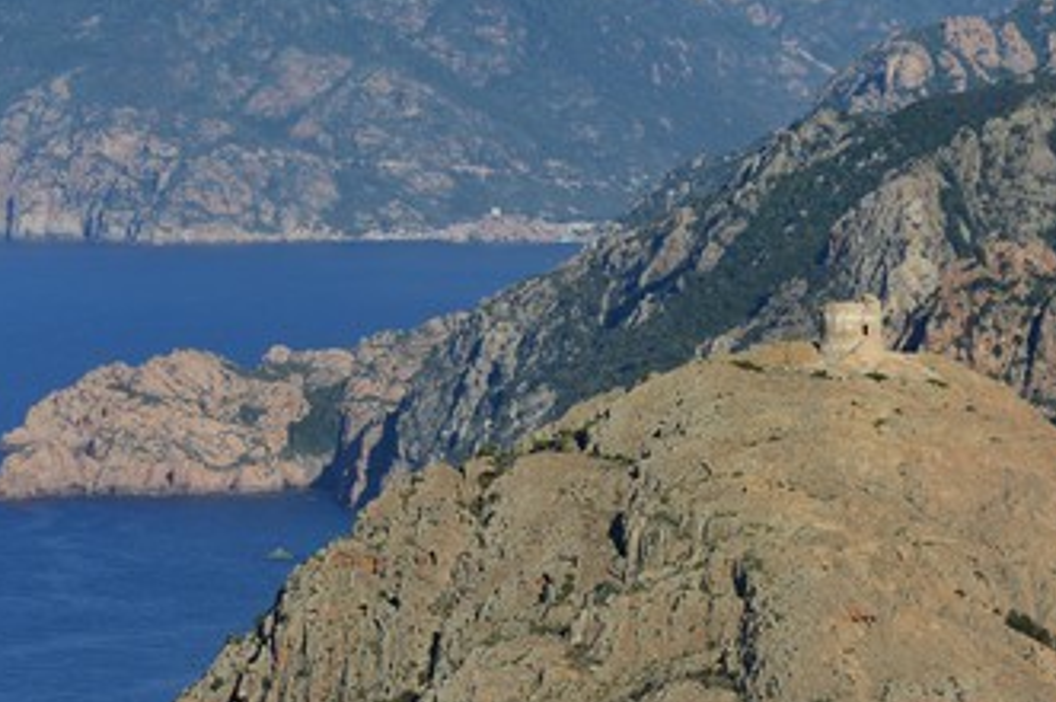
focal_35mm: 254
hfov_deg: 8.1
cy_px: 412
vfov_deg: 5.4
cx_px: 600
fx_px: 7443
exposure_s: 1/1000
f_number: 11
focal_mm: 200
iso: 400
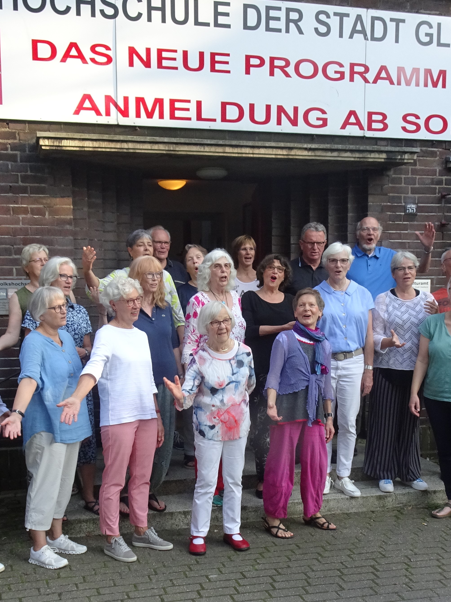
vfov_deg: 50.1
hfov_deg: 38.7
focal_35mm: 37
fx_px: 643
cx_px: 234
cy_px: 319
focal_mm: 4.1
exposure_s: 1/100
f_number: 3.5
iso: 125
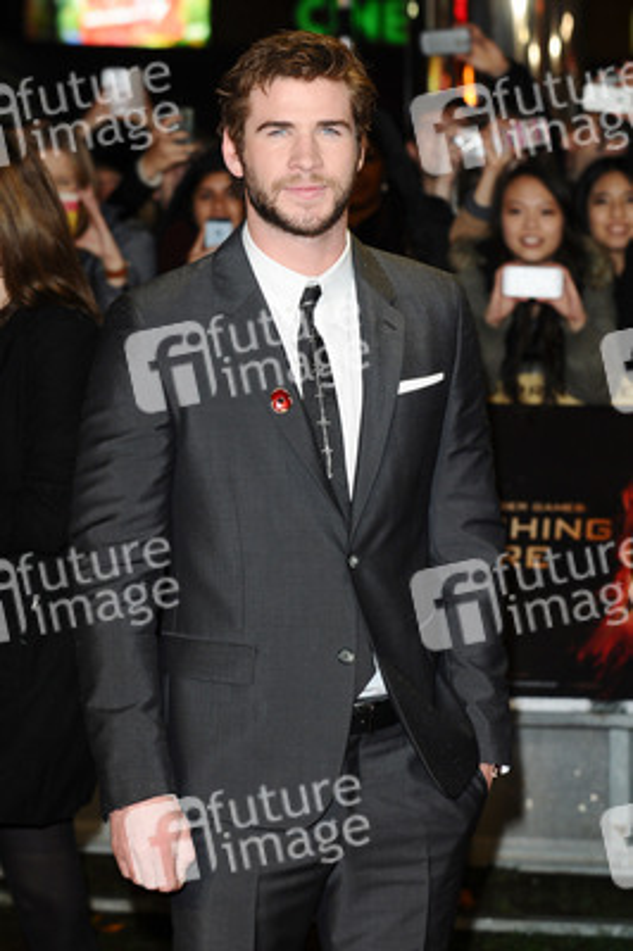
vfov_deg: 17.1
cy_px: 476
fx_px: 3170
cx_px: 316
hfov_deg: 11.4
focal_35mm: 120
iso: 640
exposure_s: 1/200
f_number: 4.5
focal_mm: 80
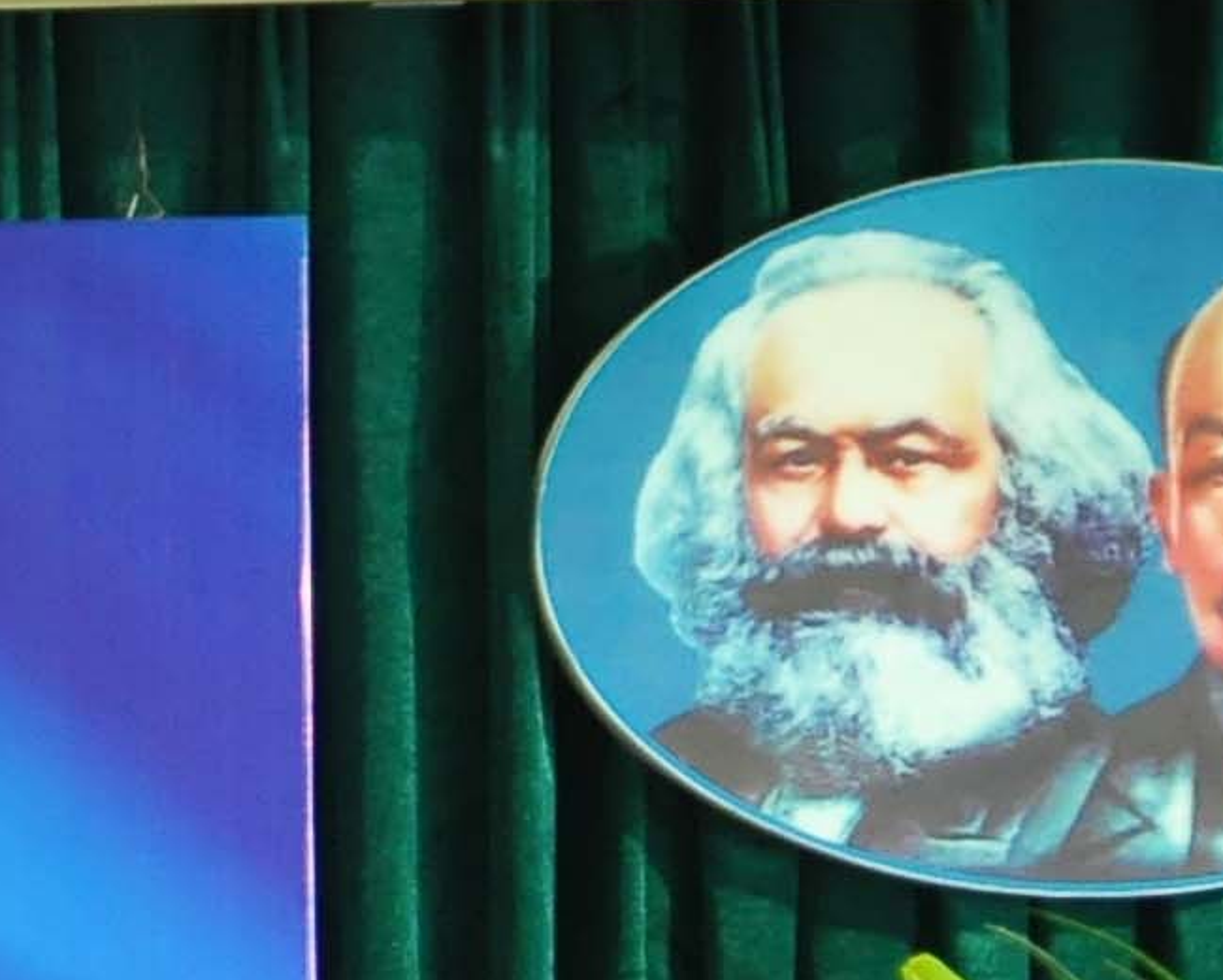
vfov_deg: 6.6
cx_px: -2427
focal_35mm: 232
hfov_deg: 7.4
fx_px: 8406
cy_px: 1589
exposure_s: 1/80
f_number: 2.8
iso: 800
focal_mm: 25
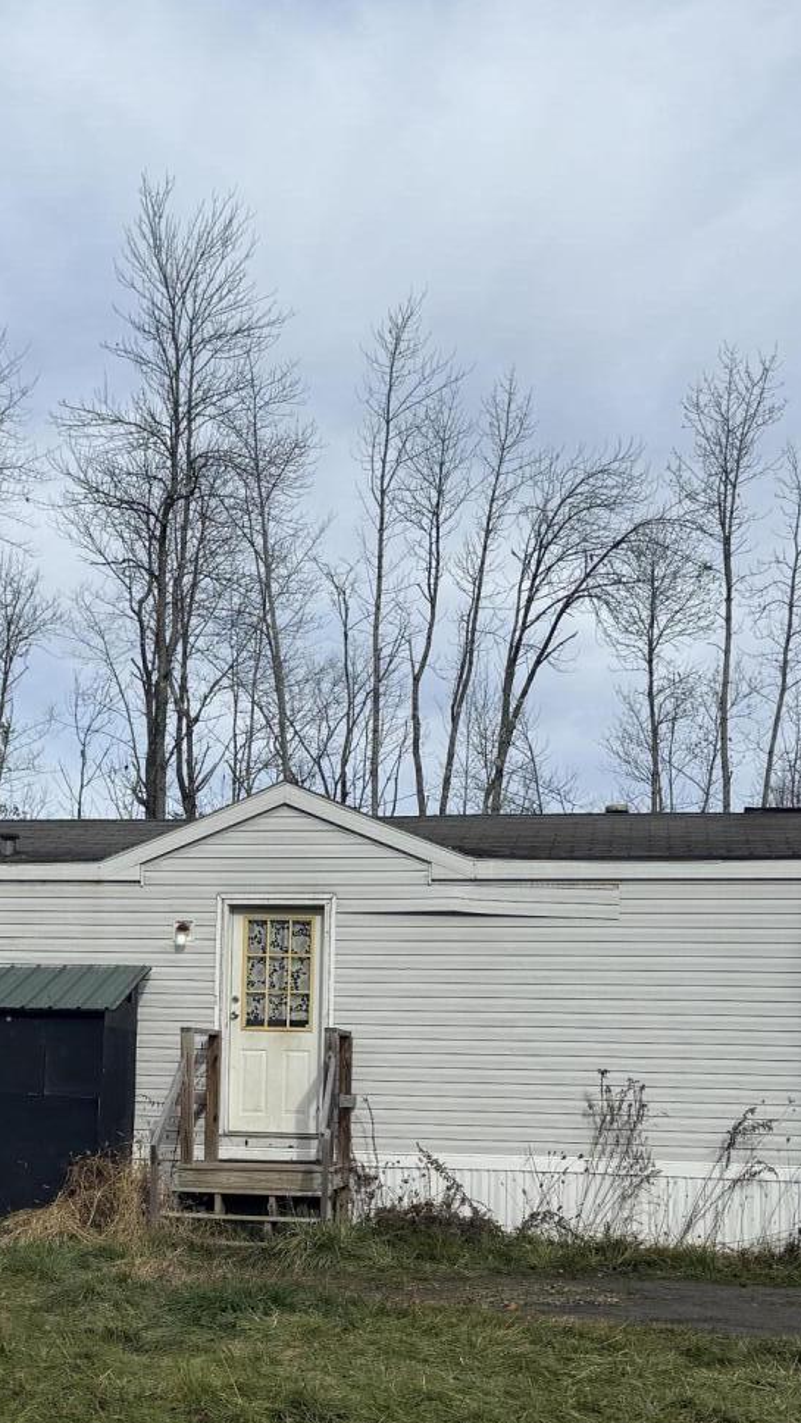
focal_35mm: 54
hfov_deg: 22.0
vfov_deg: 38.1
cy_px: 948
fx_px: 2038
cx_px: 163
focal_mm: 6.76
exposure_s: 1/4975
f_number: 1.78
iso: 80
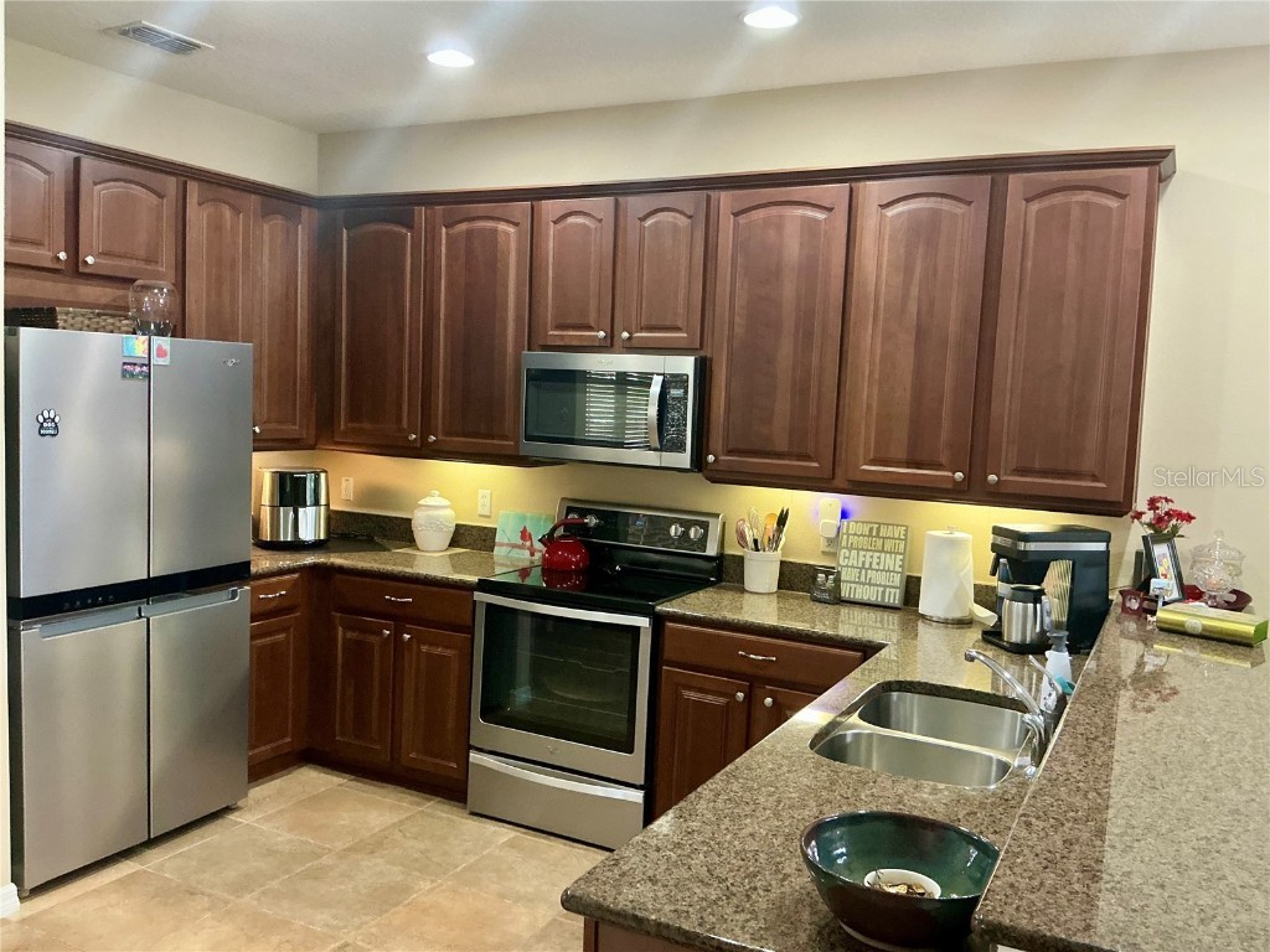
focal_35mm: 28
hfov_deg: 63.4
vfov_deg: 49.7
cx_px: 635
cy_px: 476
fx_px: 1027
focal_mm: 3
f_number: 1.8
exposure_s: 1/60
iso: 250
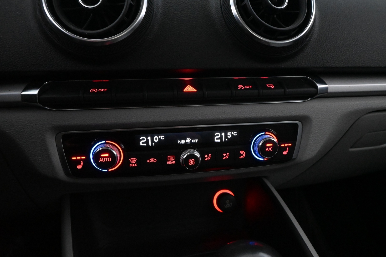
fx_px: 289
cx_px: 193
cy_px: 128
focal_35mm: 27
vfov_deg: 47.9
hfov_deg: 67.4
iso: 10000
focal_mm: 18
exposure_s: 1/30
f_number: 7.1
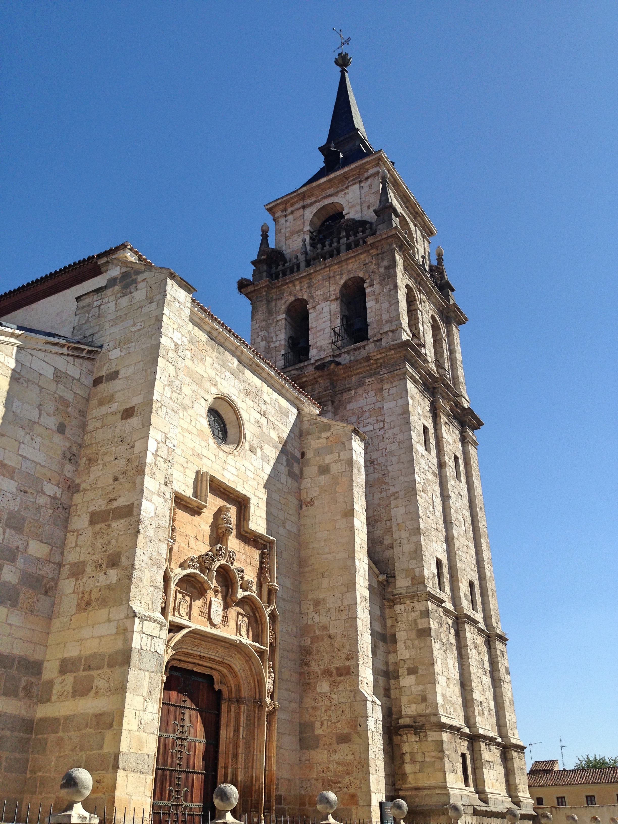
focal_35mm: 33
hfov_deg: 42.9
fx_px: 786
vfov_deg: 55.4
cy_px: 412
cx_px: 309
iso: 50
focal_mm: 4.12
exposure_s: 1/1808
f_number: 2.4
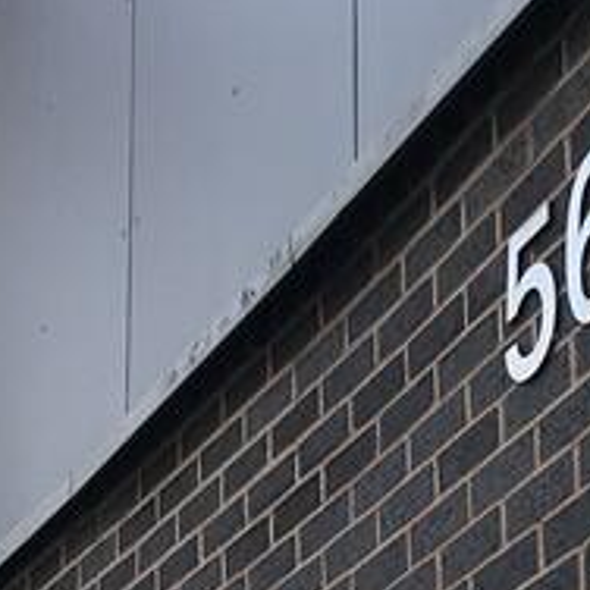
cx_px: -19
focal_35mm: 135
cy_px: 668
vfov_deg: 12.7
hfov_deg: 12.7
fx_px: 2603
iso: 20
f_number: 1.8
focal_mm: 3.99
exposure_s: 1/855
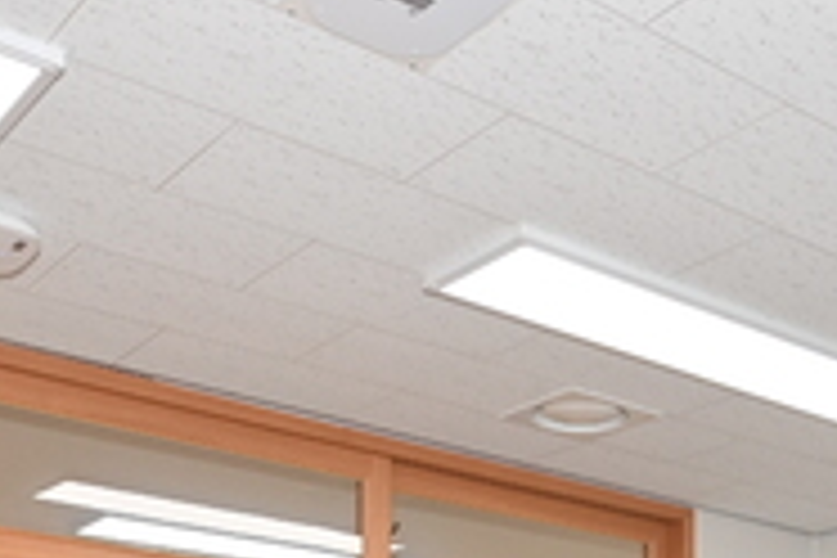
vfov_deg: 18.7
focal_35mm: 62
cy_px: 896
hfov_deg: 31.7
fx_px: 1441
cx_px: 641
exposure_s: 1/200
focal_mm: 18
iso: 1600
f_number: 6.3
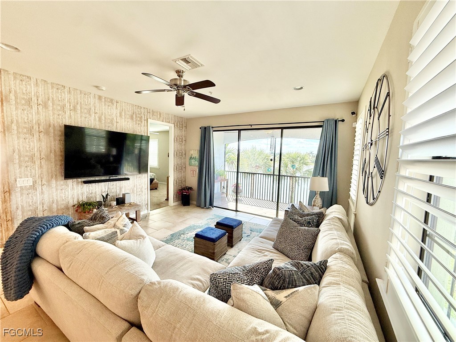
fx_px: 184
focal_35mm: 14
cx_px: 228
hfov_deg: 102.1
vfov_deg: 85.7
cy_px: 171
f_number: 2.2
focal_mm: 2.22
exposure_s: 1/167
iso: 64
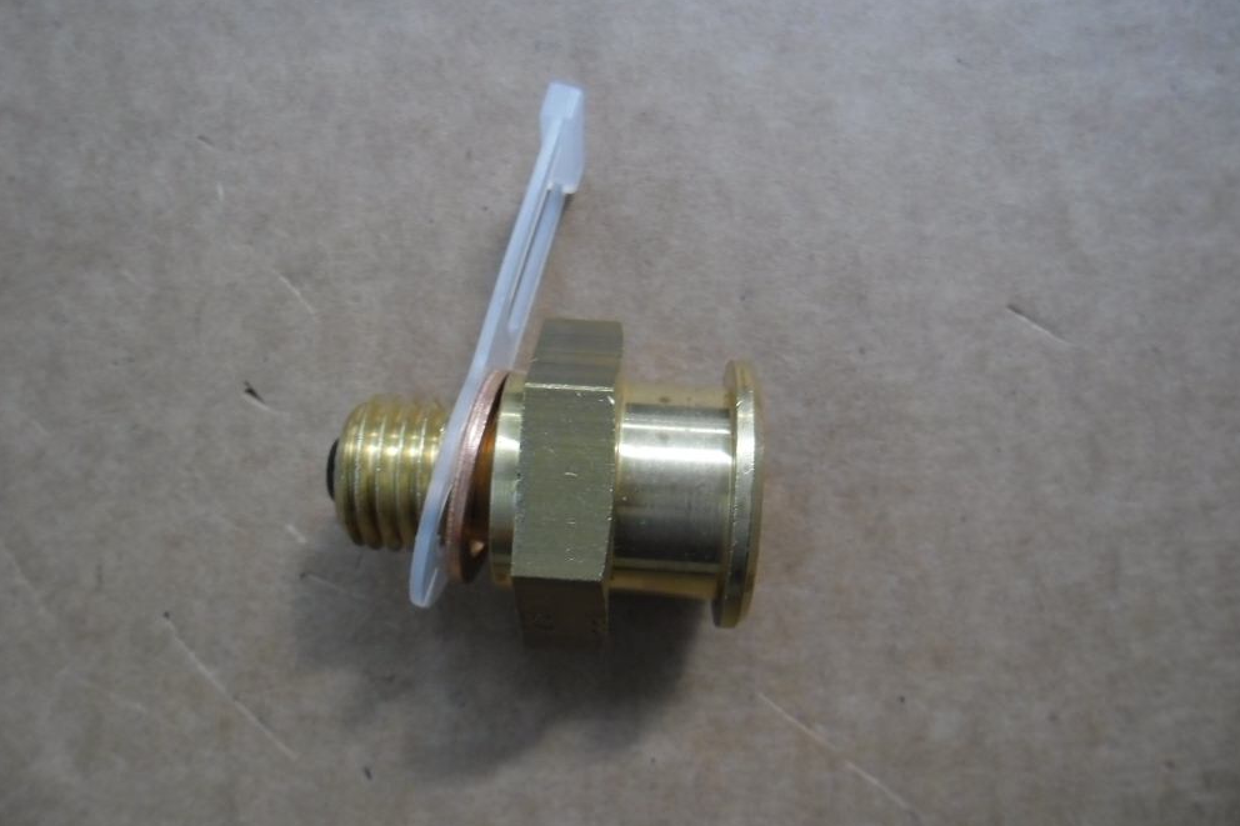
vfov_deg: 44.9
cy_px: 412
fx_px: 999
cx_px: 615
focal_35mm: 29
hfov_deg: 63.7
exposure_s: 1/38
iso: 100
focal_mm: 4.9
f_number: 3.5
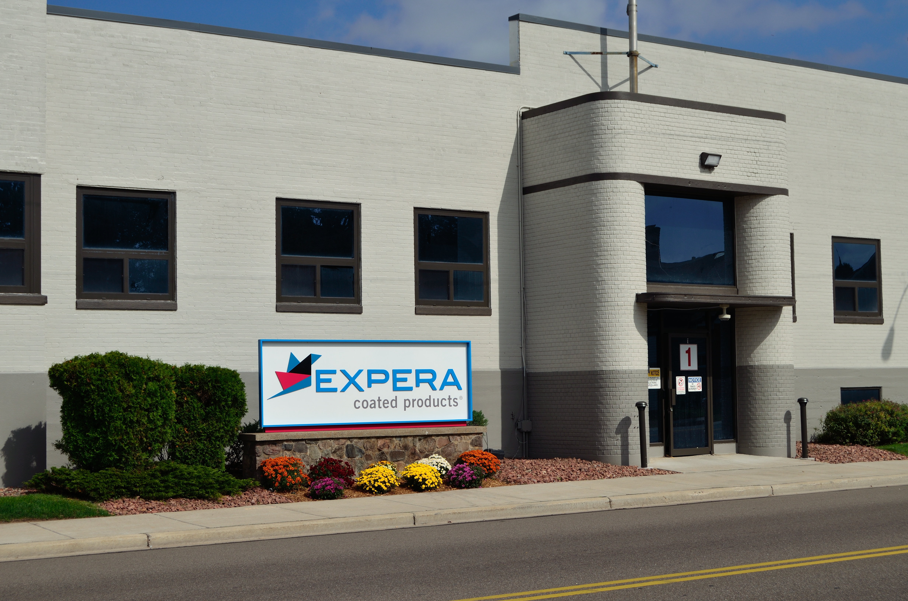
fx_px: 1435
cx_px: 454
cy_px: 300
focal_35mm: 57
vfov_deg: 23.7
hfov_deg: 35.1
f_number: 11
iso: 100
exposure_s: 1/500
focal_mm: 38
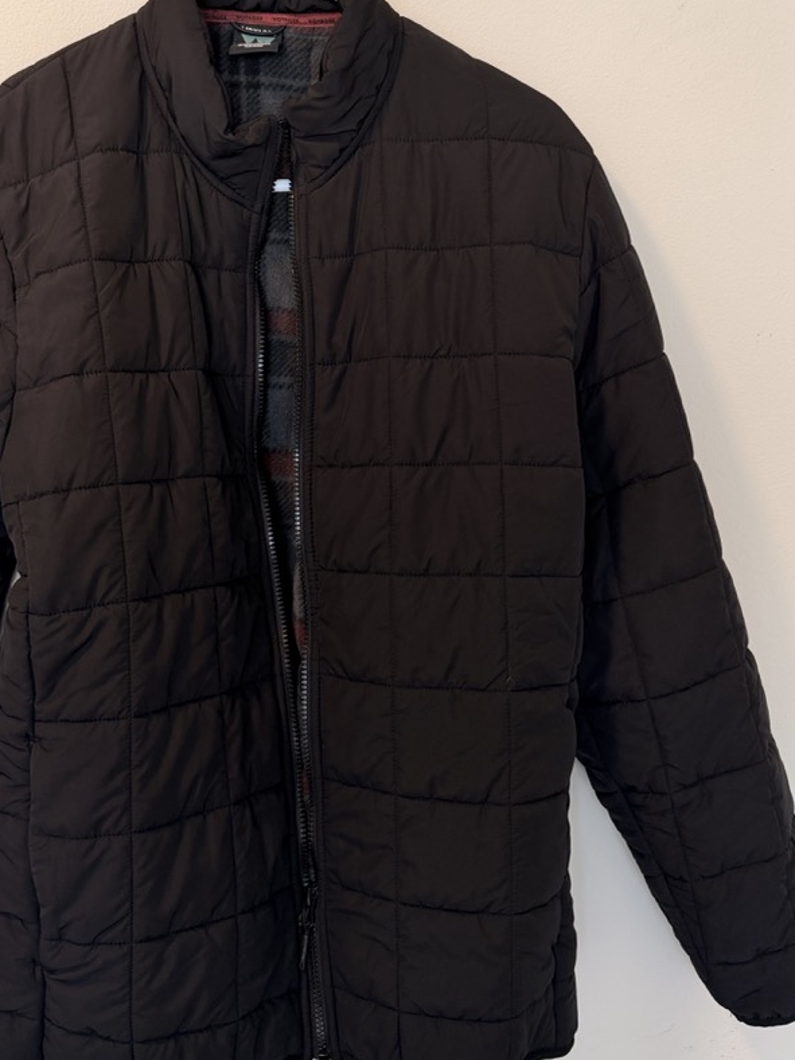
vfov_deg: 47.5
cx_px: 284
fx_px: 1194
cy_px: 414
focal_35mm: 39
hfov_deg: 36.5
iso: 125
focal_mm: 6.76
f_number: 1.78
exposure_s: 1/120
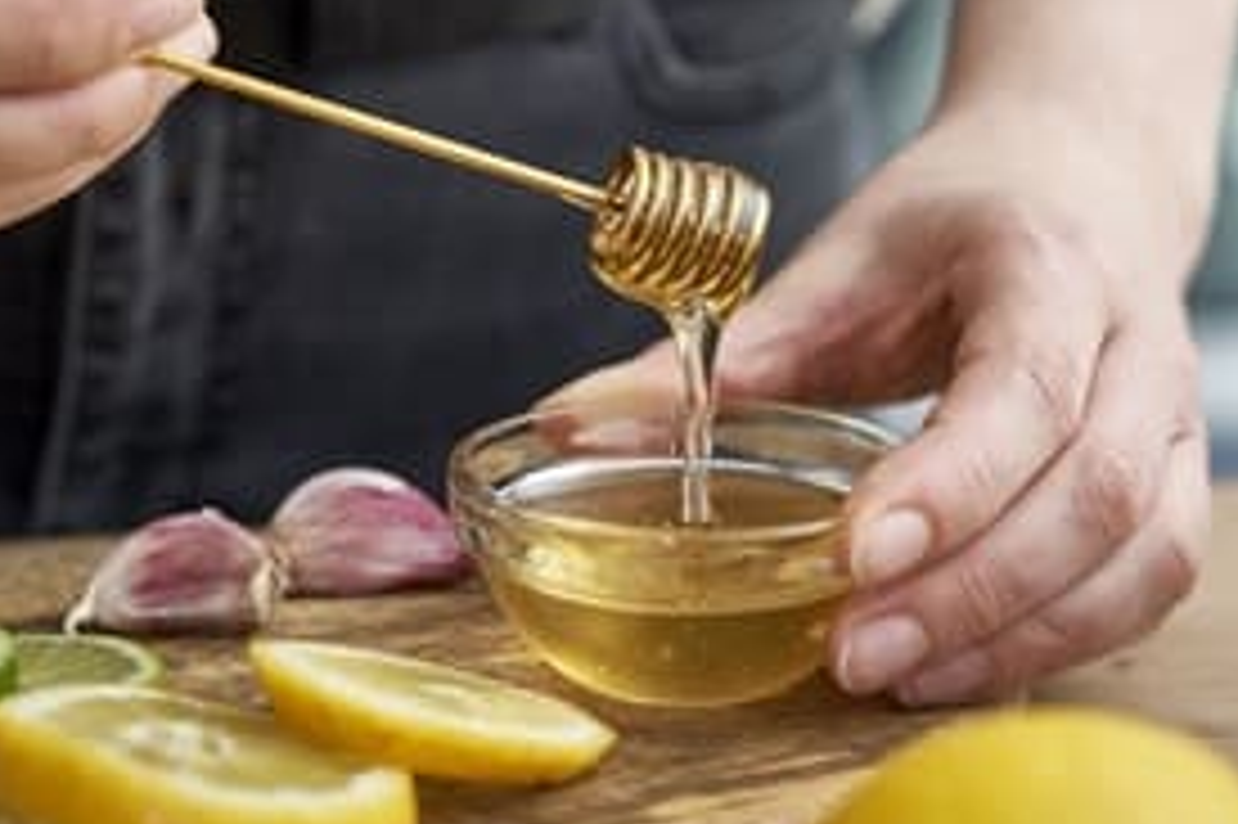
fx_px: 3746
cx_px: 833
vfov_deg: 12.5
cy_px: 162
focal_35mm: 109
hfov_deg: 18.7
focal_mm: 50
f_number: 2.2
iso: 160
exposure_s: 1/125
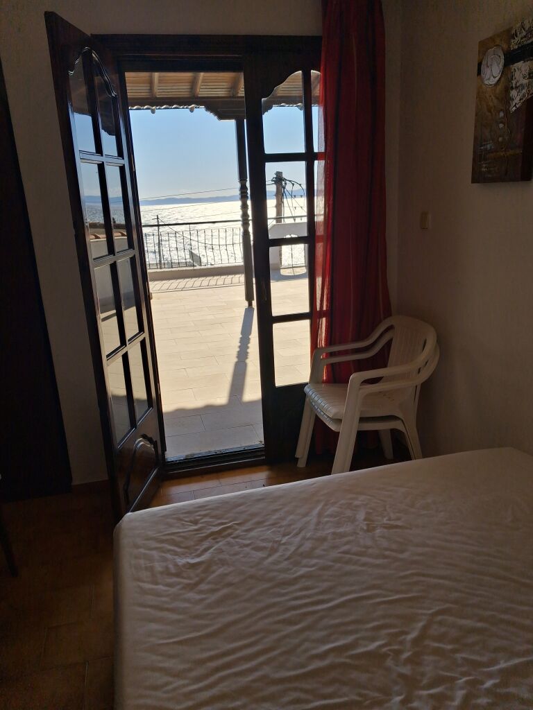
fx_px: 554
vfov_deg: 65.3
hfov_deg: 51.4
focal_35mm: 27
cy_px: 355
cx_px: 266
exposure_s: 1/709
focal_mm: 4
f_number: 1.8
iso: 20
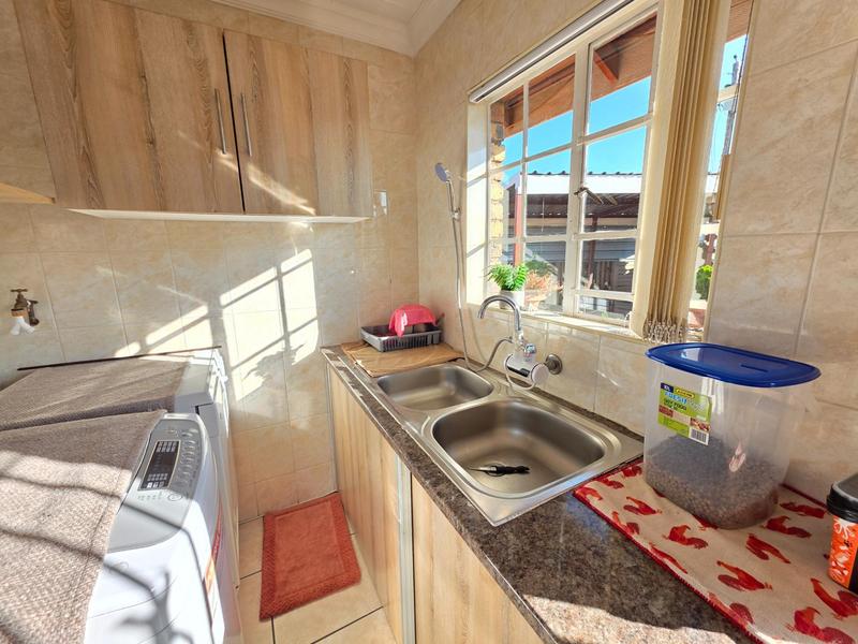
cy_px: 322
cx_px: 429
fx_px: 322
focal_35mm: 13
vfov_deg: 89.9
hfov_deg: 106.2
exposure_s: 1/119
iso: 20
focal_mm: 2.2
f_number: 1.9
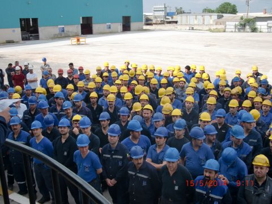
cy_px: 102
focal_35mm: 38
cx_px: 136
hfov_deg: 49.0
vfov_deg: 37.7
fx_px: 299
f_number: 3.9
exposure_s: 1/320
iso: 64
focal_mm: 6.66
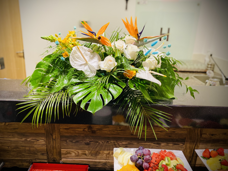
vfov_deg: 49.7
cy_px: 85
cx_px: 106
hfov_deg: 63.4
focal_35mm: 28
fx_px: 184
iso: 160
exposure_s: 1/50
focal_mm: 4.25
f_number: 1.8
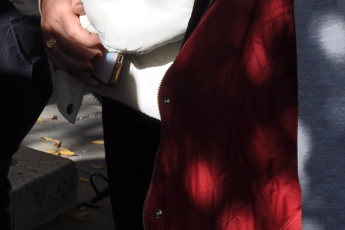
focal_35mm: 199
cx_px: -92
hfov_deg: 10.2
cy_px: -265
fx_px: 1905
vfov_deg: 6.6
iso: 200
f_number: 13
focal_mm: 30
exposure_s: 1/160
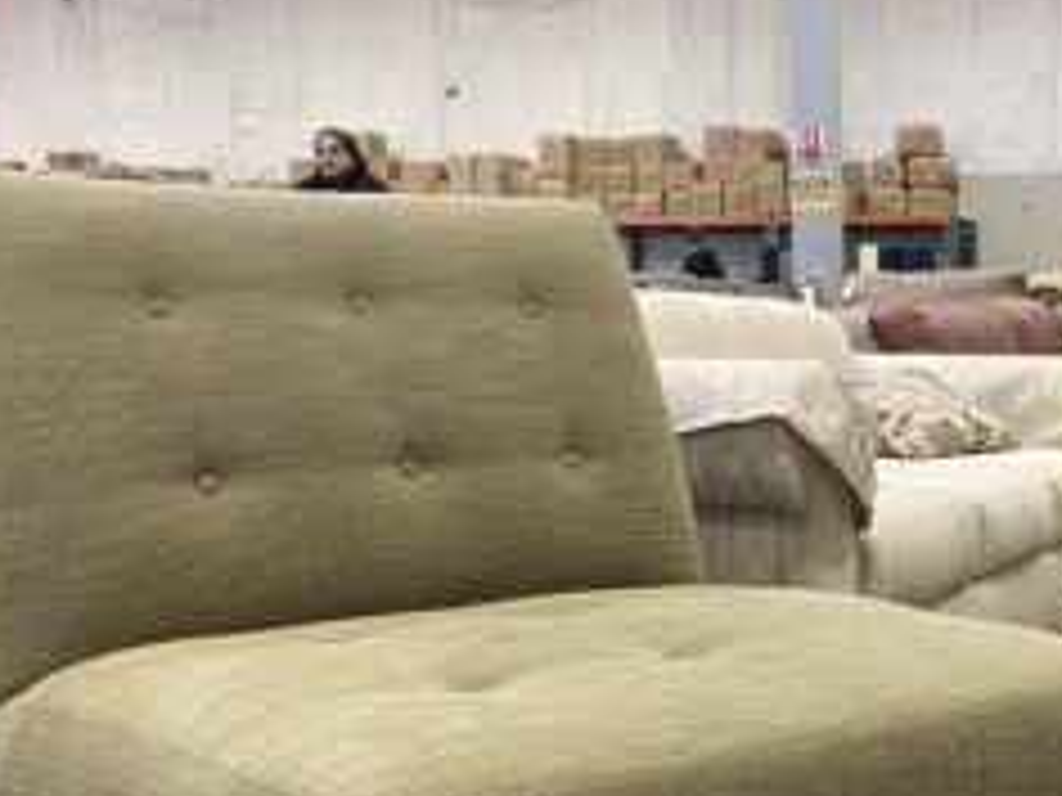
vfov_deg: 25.6
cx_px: 922
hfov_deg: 33.4
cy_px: 735
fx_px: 1687
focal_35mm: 55
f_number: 1.8
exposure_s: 1/60
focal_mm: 4.25
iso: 320
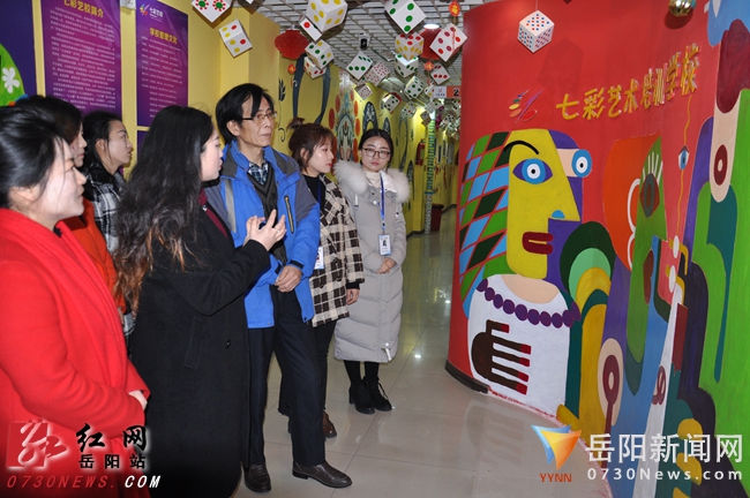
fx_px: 562
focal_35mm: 27
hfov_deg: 67.4
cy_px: 249
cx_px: 375
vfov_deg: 47.8
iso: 500
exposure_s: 1/60
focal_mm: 18
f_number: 3.5
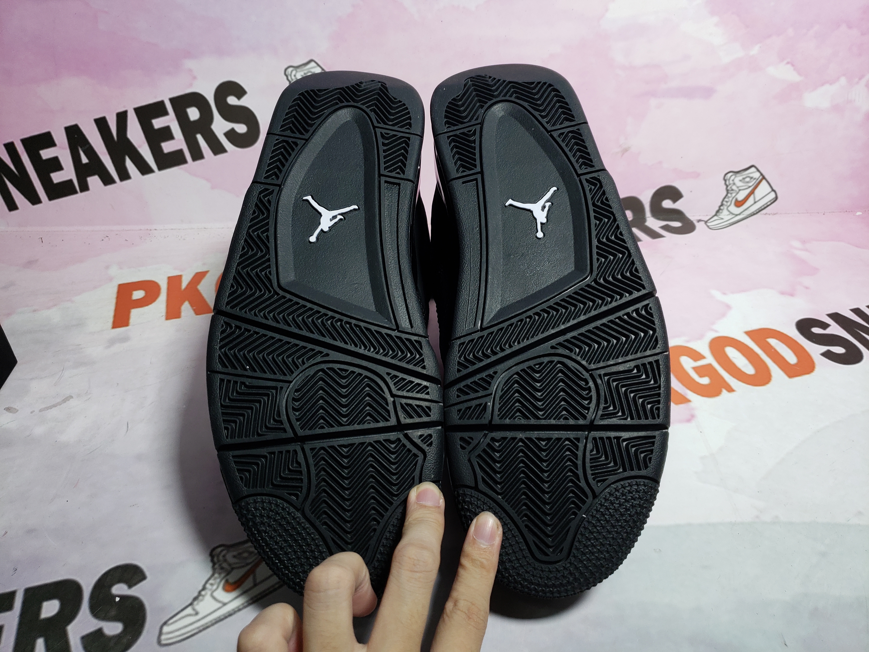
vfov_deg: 53.1
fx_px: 653
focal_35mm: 26
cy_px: 326
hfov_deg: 67.3
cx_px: 434
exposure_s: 1/374
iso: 50
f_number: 1.5
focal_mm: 4.3
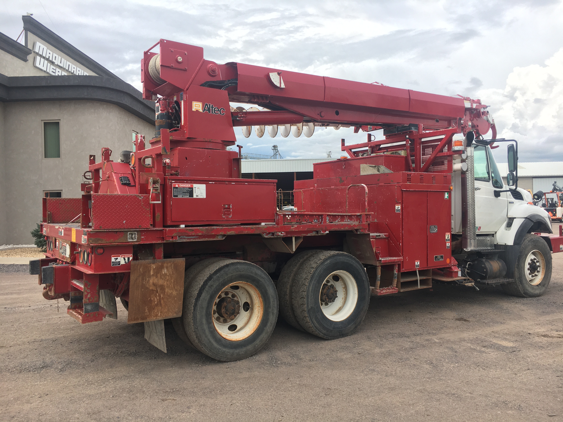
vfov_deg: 48.2
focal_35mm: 29
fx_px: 472
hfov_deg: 61.7
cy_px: 211
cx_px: 282
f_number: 2.2
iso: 25
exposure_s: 1/587
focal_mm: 4.15
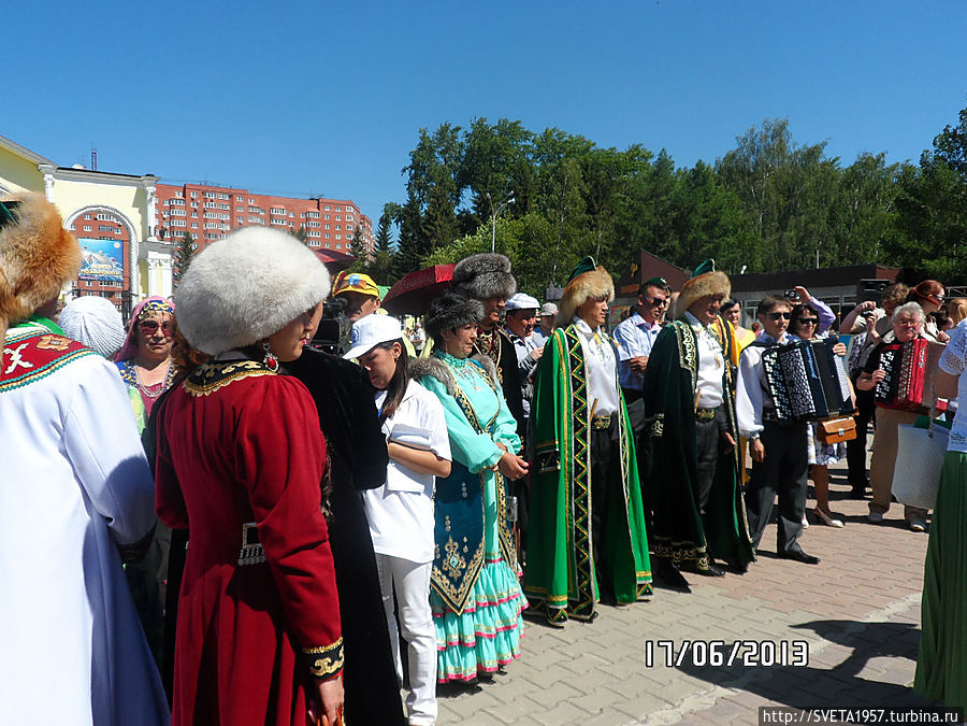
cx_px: 484
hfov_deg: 63.4
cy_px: 363
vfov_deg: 49.7
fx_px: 782
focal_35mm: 28
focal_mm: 4.9
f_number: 3.1
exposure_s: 1/1000
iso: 80
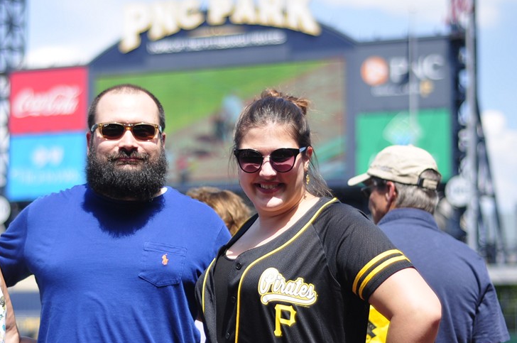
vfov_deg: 13.2
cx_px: 168
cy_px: 212
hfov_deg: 19.8
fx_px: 1477
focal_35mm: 103
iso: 200
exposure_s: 1/4000
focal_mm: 50
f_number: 1.8
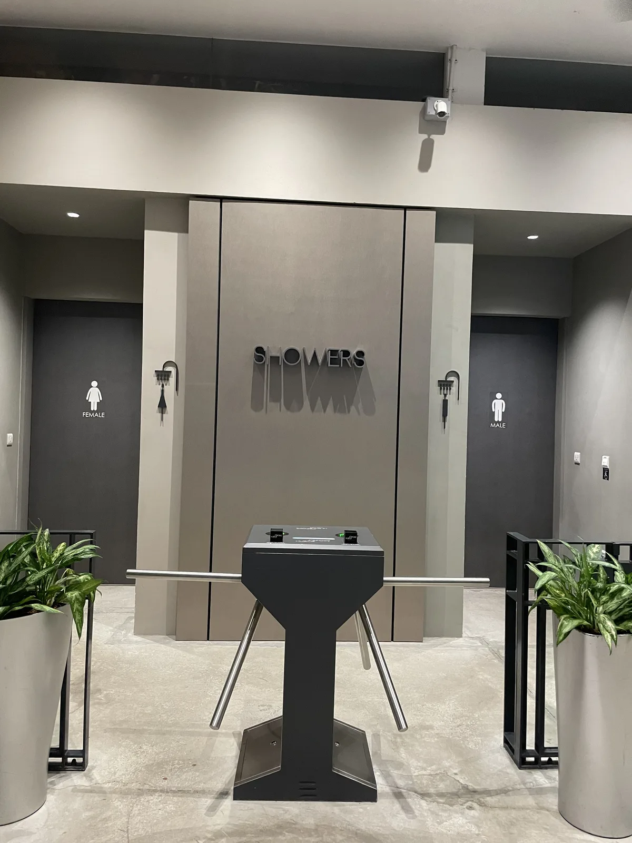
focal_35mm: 26
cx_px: 316
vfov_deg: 67.3
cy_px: 422
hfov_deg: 53.1
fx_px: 633
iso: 320
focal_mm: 4.2
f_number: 1.6
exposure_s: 1/50
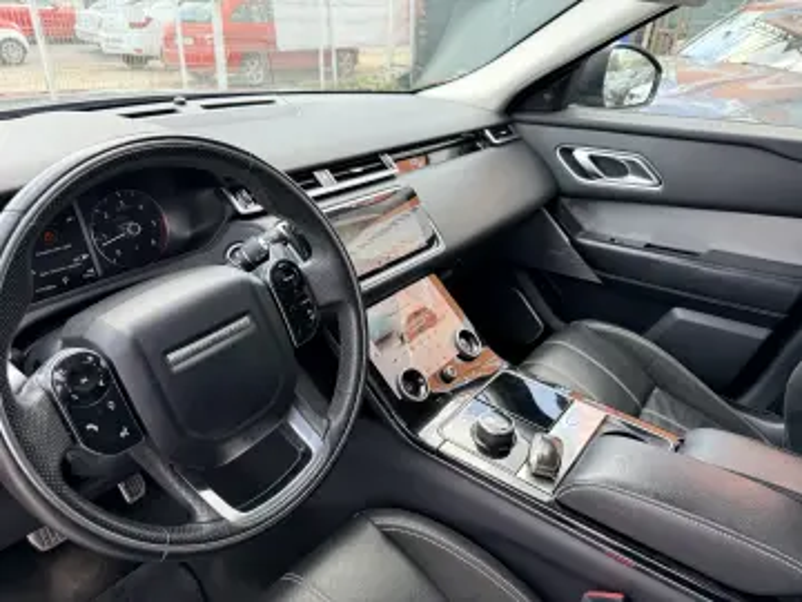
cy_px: 301
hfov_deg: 71.6
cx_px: 401
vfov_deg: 56.8
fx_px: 556
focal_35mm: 24
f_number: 1.78
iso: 80
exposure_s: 1/248
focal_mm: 6.76
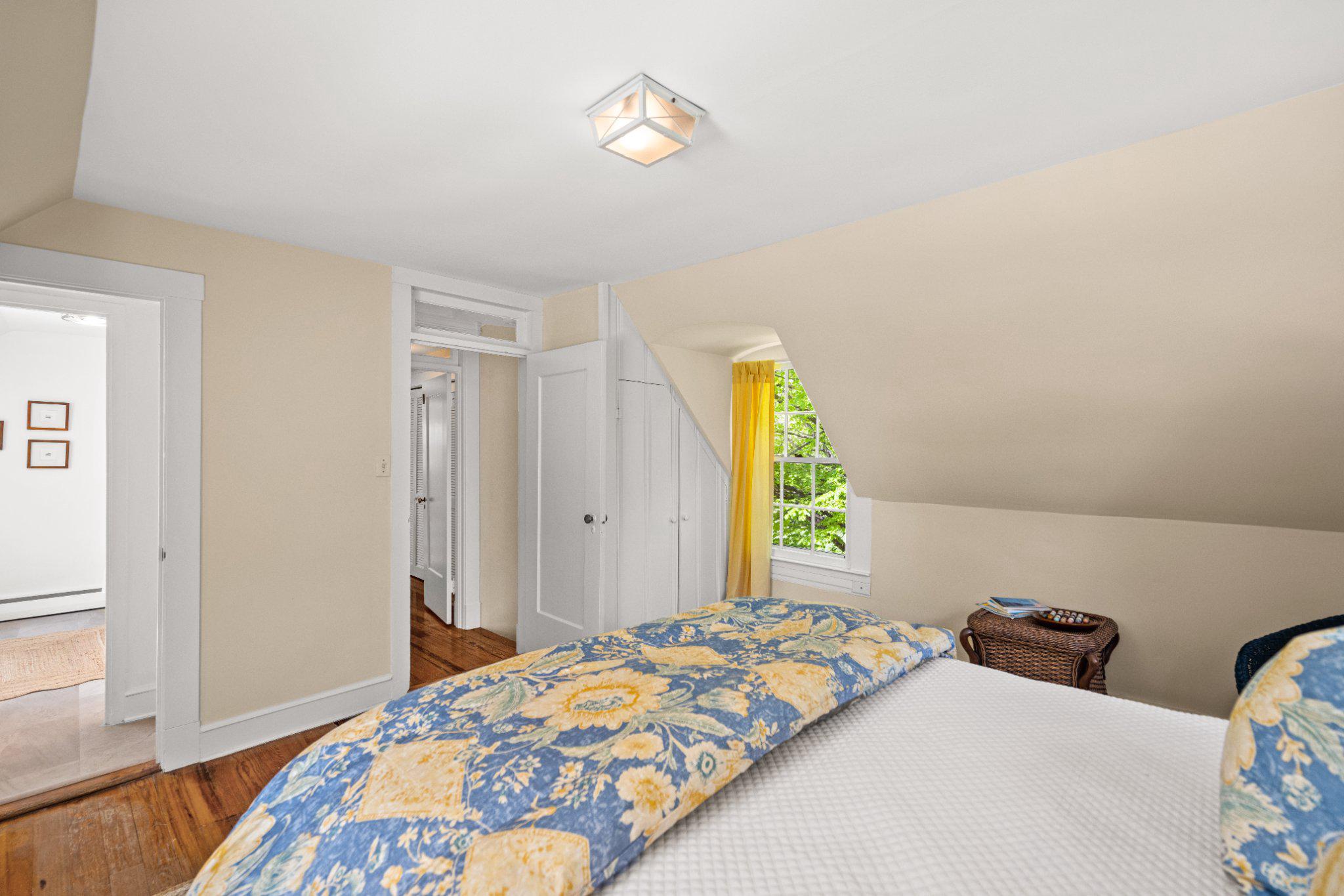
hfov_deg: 98.5
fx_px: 579
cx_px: 672
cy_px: 448
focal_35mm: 16
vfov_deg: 75.5
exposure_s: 1/25
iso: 500
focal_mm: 15.5
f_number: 4
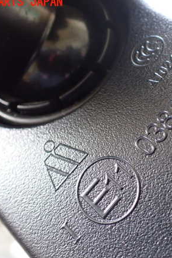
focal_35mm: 43
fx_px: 308
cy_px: 128
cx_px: 133
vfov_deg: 45.4
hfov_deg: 30.6
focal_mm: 5.4
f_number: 2.3
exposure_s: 1/125
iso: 640
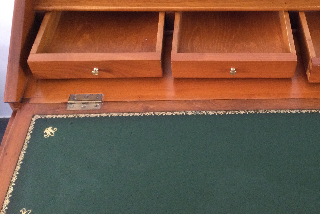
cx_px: 227
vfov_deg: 28.9
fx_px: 409
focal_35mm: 46
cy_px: 62
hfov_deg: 41.9
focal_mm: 3.3
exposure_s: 1/25
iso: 200
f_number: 2.4
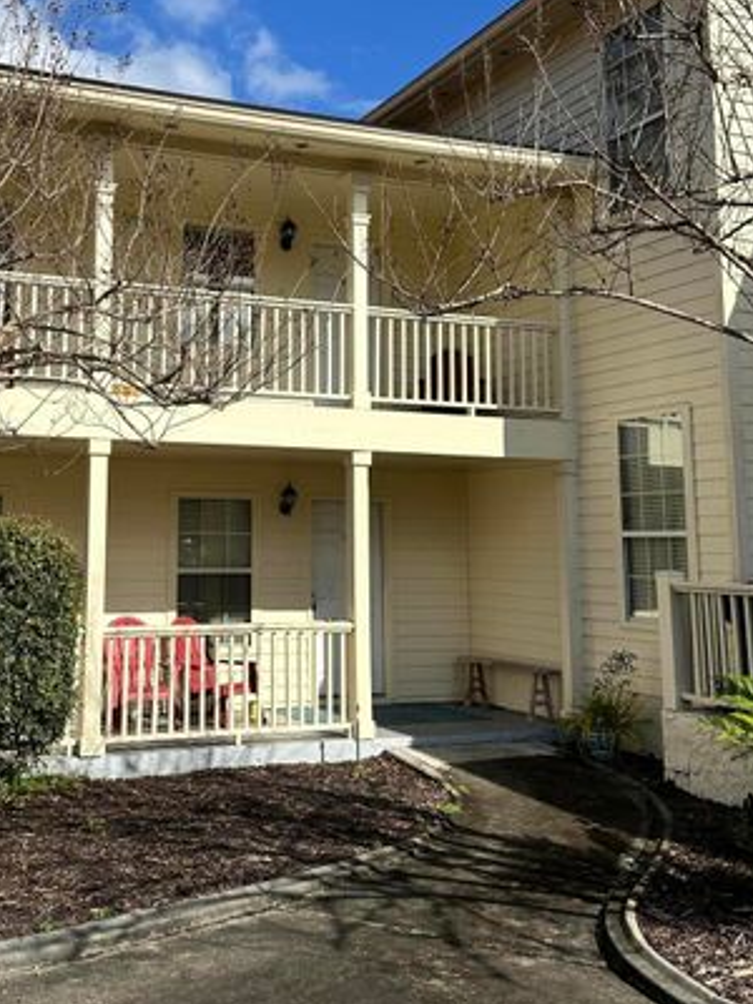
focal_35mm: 40
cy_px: 370
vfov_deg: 46.3
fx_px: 1160
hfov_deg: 35.6
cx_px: 256
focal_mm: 6.86
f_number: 1.78
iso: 80
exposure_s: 1/5525
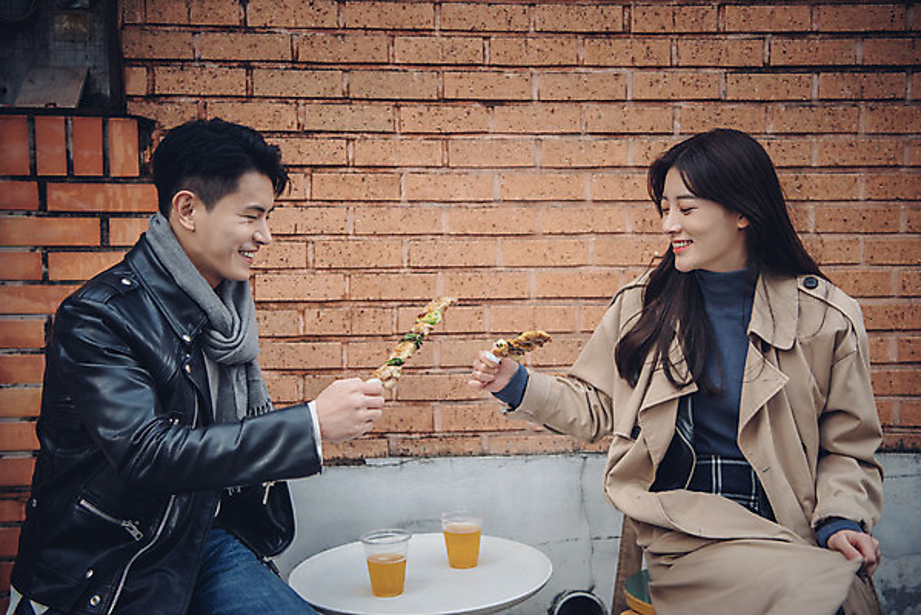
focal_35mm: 46
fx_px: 1177
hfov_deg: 42.7
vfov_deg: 29.3
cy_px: 308
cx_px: 460
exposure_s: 1/80
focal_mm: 46
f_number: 2.8
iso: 640
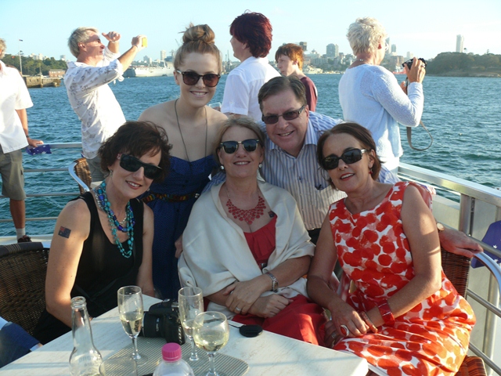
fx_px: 507
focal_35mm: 35
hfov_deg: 52.6
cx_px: 250
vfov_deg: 40.7
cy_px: 188
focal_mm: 7.4
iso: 100
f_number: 4
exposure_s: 1/200
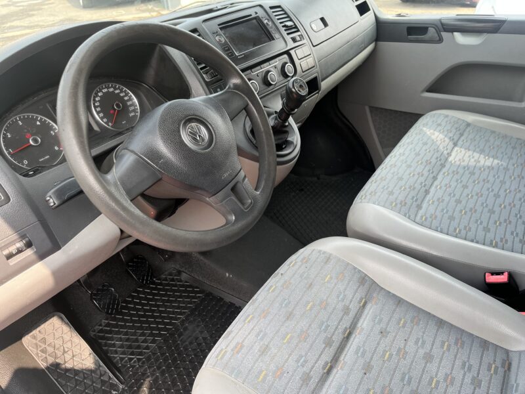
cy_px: 197
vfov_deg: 53.1
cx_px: 262
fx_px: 394
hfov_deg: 67.3
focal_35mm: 26
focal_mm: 5.1
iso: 50
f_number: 1.6
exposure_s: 1/172
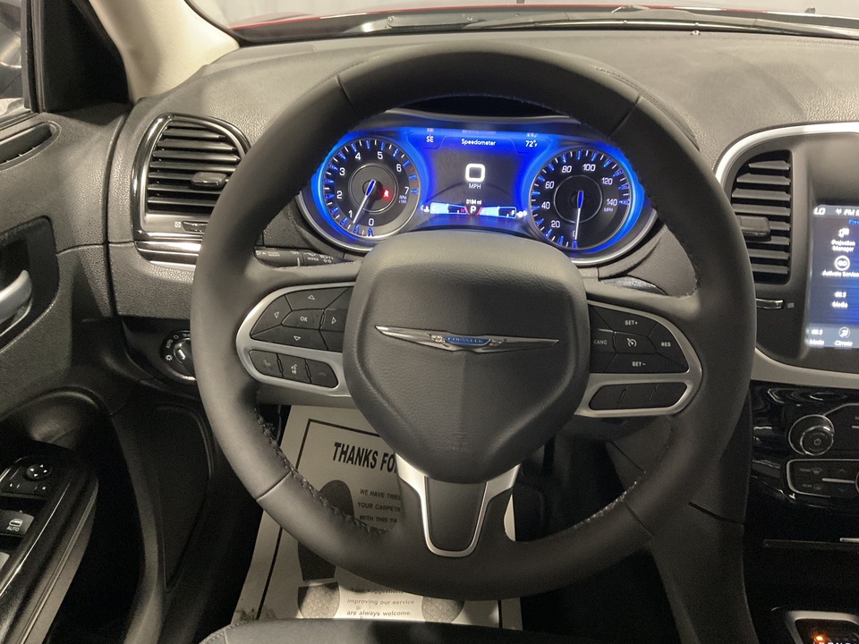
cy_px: 322
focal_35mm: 29
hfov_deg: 61.7
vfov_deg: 48.2
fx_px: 720
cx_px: 430
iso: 500
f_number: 1.8
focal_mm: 3
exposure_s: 1/30
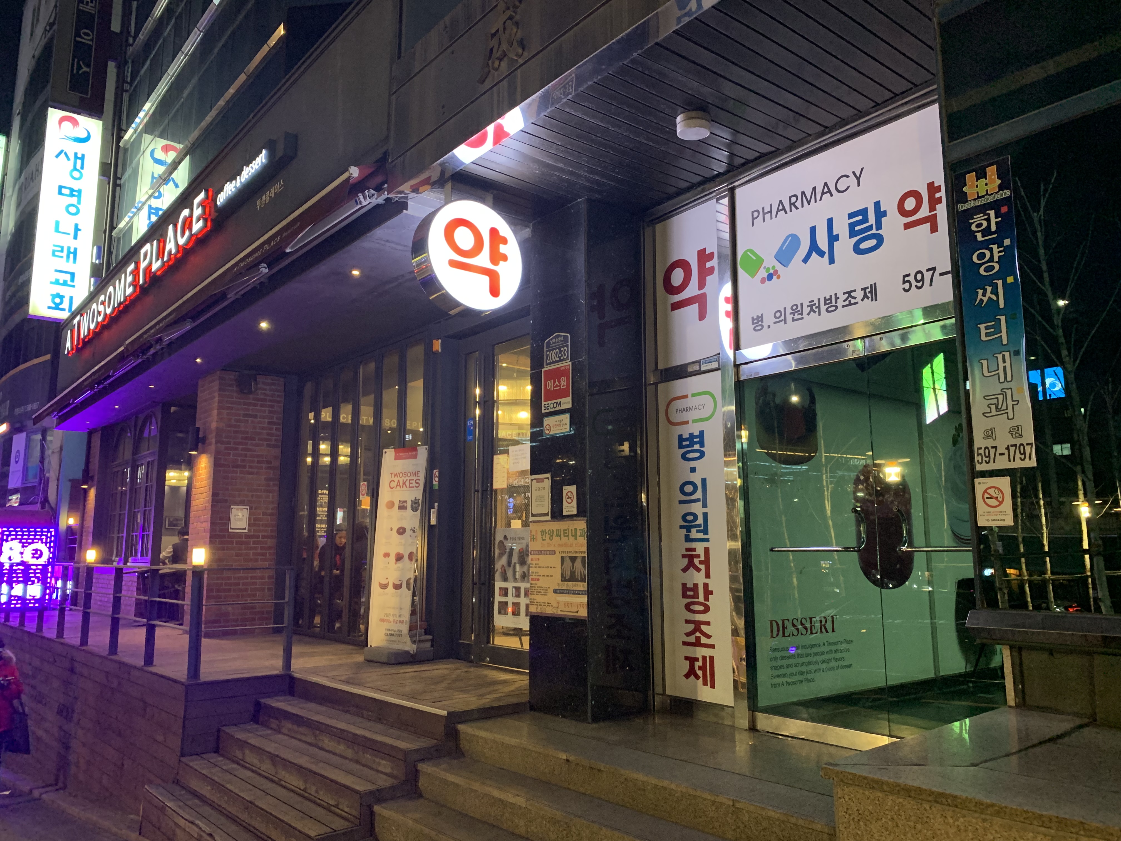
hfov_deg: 67.3
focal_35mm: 26
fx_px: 842
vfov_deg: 53.1
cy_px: 420
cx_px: 560
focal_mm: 4.25
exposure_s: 1/30
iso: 500
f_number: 1.8
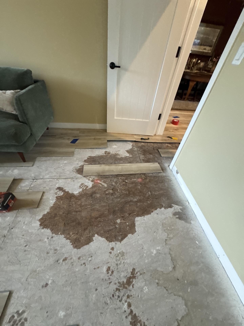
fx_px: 132
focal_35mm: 14
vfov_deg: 102.1
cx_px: 122
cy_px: 163
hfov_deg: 85.7
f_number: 2.2
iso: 1000
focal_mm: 2.22
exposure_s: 1/60
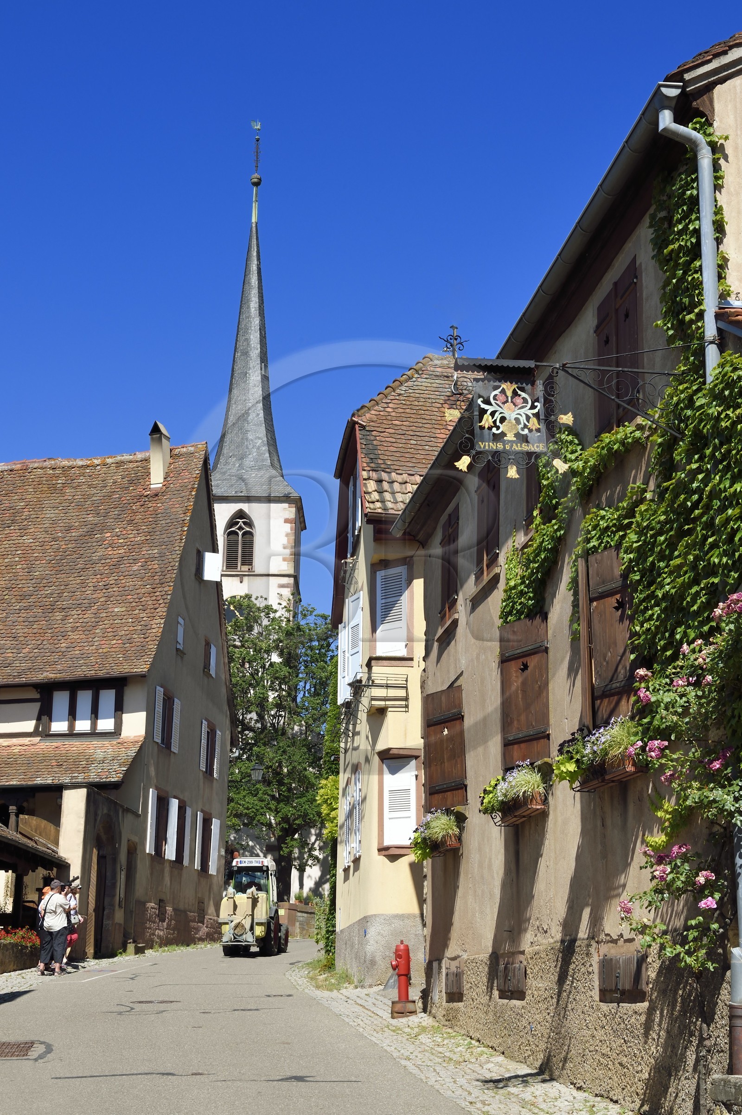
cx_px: 371
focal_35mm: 52
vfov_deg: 38.2
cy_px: 558
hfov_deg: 26.0
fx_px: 1610
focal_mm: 52
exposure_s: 1/200
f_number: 14
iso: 200
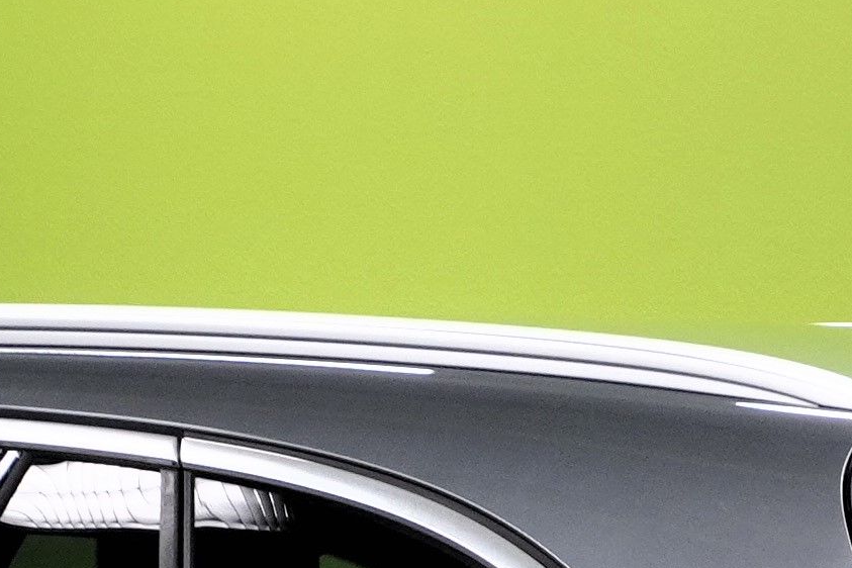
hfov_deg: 6.7
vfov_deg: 4.4
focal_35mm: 310
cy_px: 1072
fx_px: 7326
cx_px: 414
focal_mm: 29
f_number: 7.1
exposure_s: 1/20
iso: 320
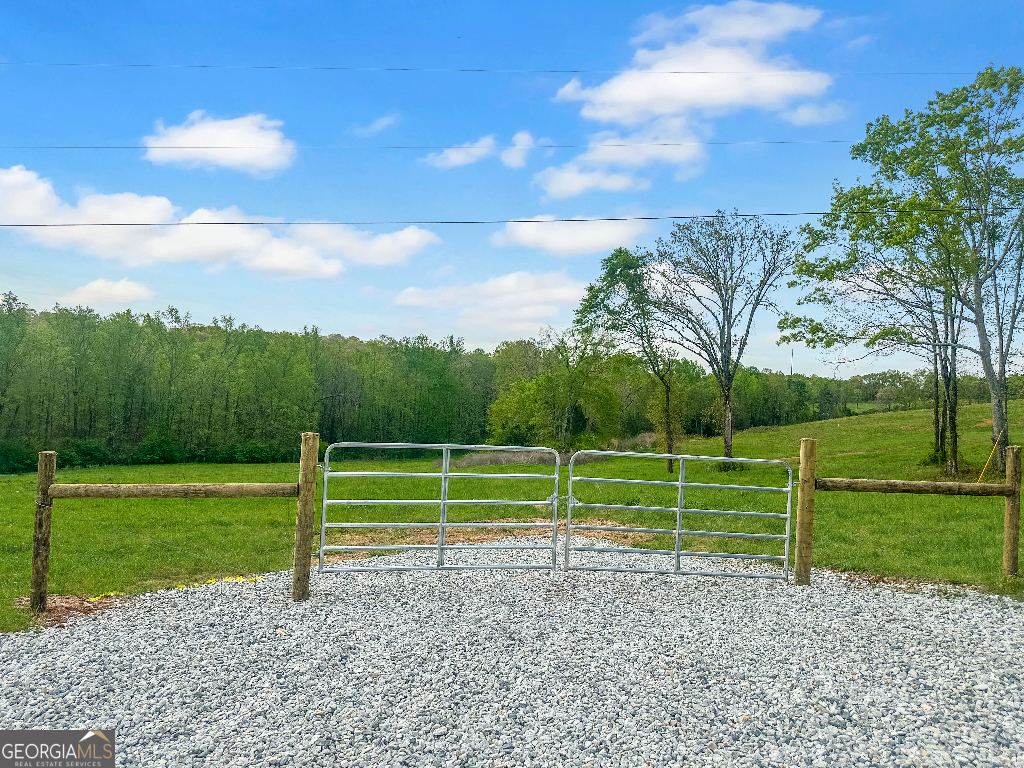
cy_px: 384
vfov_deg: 56.8
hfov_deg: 71.6
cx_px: 512
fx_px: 710
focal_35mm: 24
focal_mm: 6.86
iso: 80
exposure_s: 1/5800
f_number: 1.8
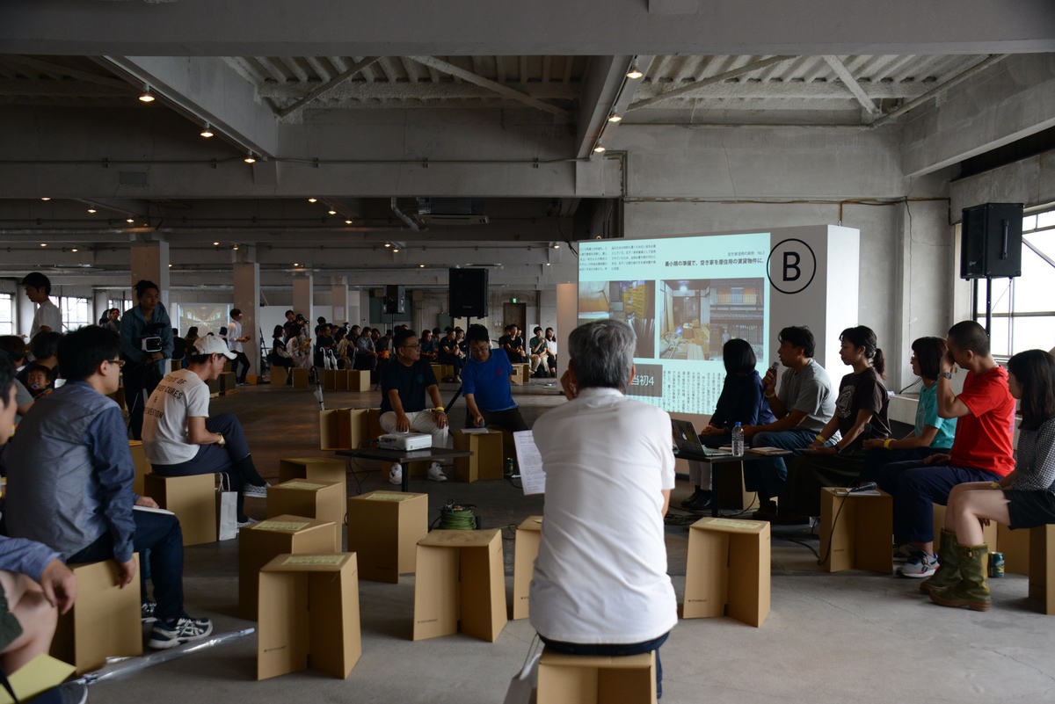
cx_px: 528
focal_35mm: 36
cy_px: 352
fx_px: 1055
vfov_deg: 36.9
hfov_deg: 53.1
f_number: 5.6
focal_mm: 36
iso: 1000
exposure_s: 1/125
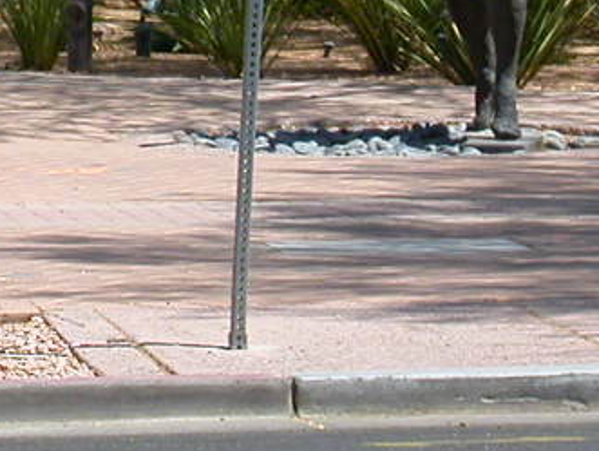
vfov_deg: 4.3
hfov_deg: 5.8
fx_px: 5942
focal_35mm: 343
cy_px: -161
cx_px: -52
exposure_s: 1/440
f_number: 4.8
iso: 100
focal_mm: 16.8
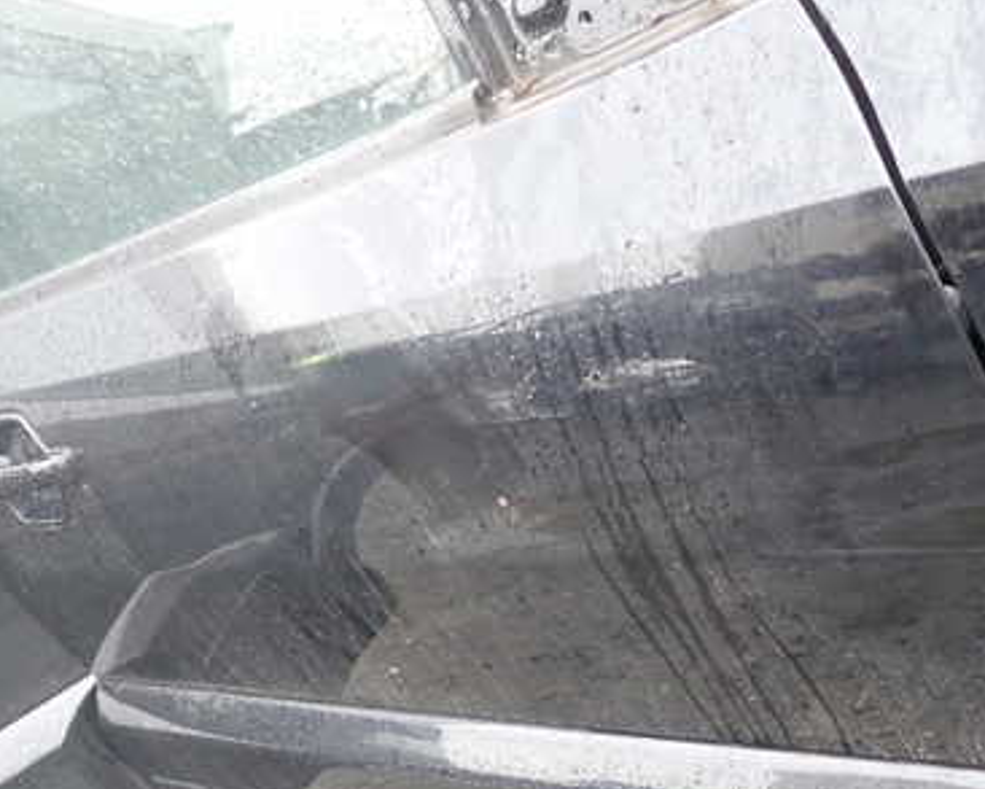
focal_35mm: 40
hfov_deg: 45.4
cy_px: 530
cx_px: 611
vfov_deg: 36.9
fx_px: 1166
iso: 200
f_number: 2
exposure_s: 1/60
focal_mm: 4.5
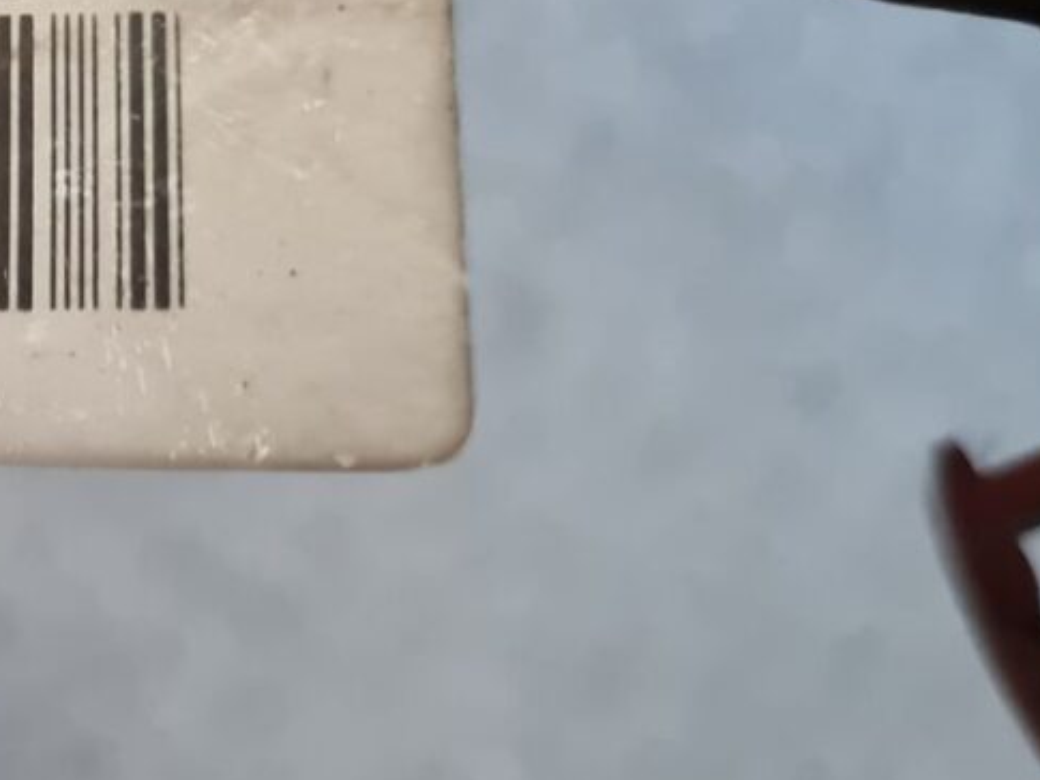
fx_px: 2254
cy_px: 152
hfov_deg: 22.2
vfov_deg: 19.4
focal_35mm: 75
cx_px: -448
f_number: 1.8
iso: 250
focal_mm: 5.4
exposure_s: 1/100
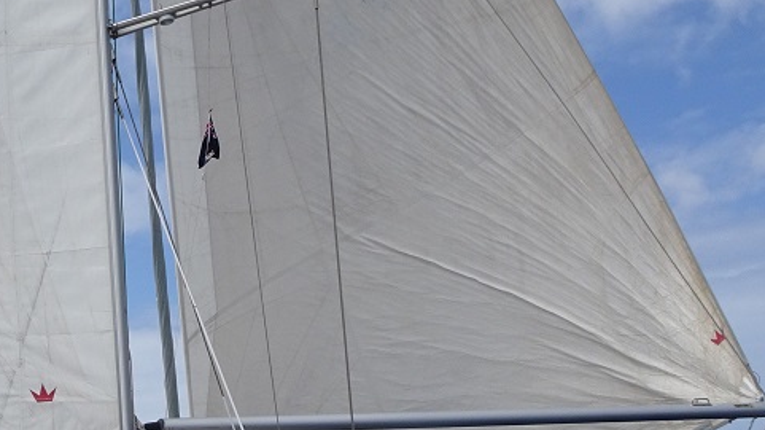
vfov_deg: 20.5
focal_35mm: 58
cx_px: -14
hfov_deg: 32.8
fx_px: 1176
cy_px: 344
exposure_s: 1/1600
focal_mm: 4.1
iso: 80
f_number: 3.5
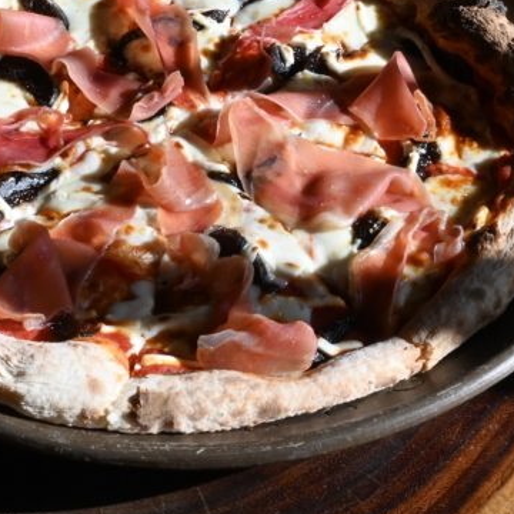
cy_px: 188
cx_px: 277
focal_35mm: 79
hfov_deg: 21.9
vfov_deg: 21.9
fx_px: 1326
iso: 140
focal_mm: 29
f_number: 32
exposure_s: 1/10
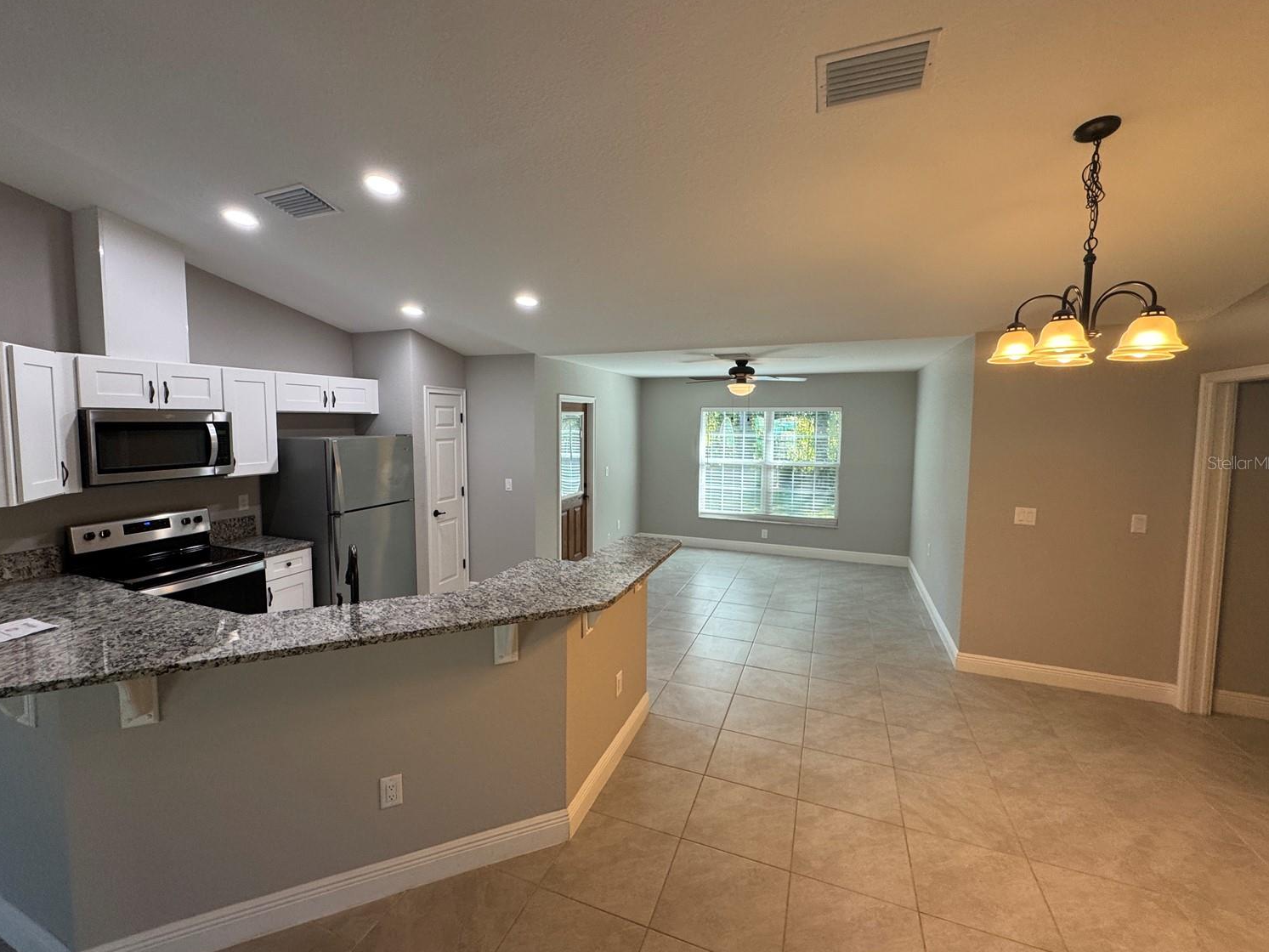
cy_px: 462
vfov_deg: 81.7
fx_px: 550
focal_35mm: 15
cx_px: 608
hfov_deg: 98.1
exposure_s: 1/120
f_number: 2.2
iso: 160
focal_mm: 2.22
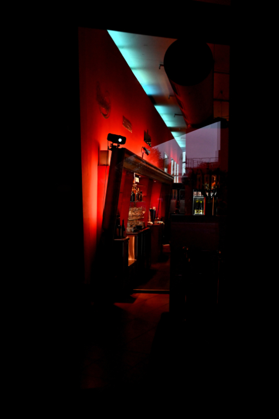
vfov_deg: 48.5
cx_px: 140
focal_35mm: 40
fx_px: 465
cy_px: 210
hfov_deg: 33.4
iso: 3200
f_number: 7.1
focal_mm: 40
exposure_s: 1/160
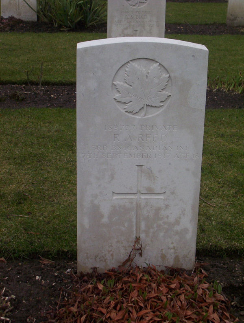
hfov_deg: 18.3
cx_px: 122
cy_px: 162
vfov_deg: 24.0
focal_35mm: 81
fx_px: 757
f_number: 3.62
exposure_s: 1/332
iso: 100
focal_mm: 10.76
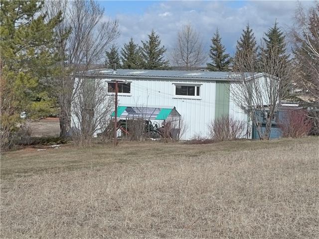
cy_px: 120
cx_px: 160
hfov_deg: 32.7
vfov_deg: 24.8
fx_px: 544
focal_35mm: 59
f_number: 5.6
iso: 400
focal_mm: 9.7
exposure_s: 1/500
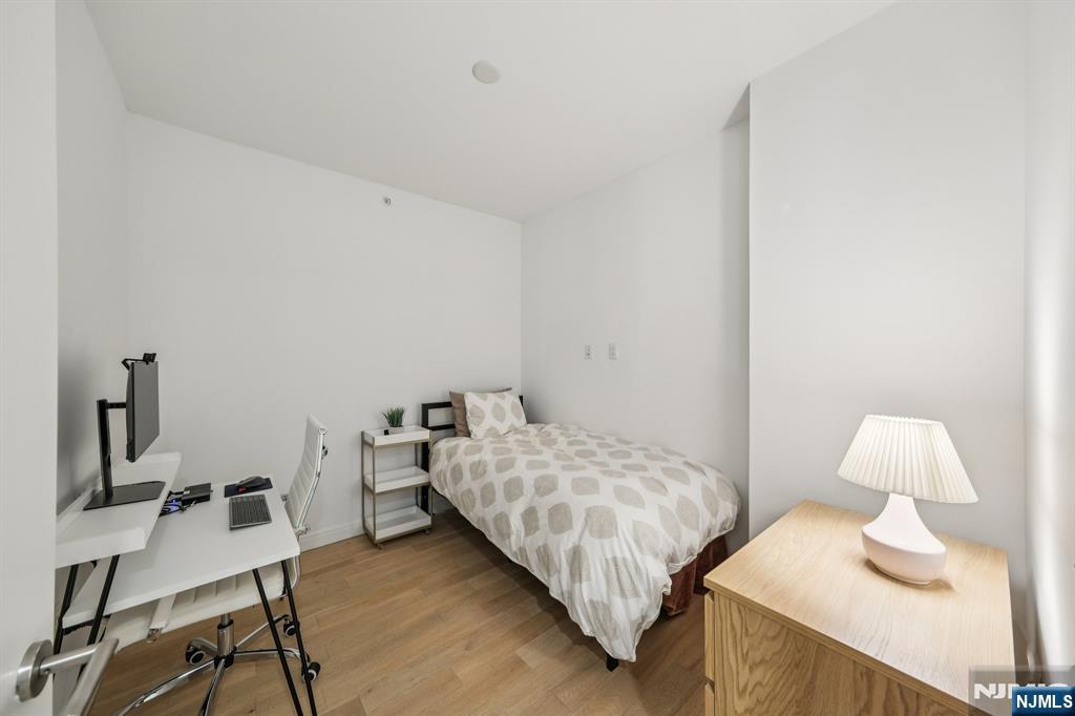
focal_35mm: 12
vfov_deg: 90.0
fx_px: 358
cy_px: 358
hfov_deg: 112.6
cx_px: 538
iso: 200
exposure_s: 1/5
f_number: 5.6
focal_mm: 8.1
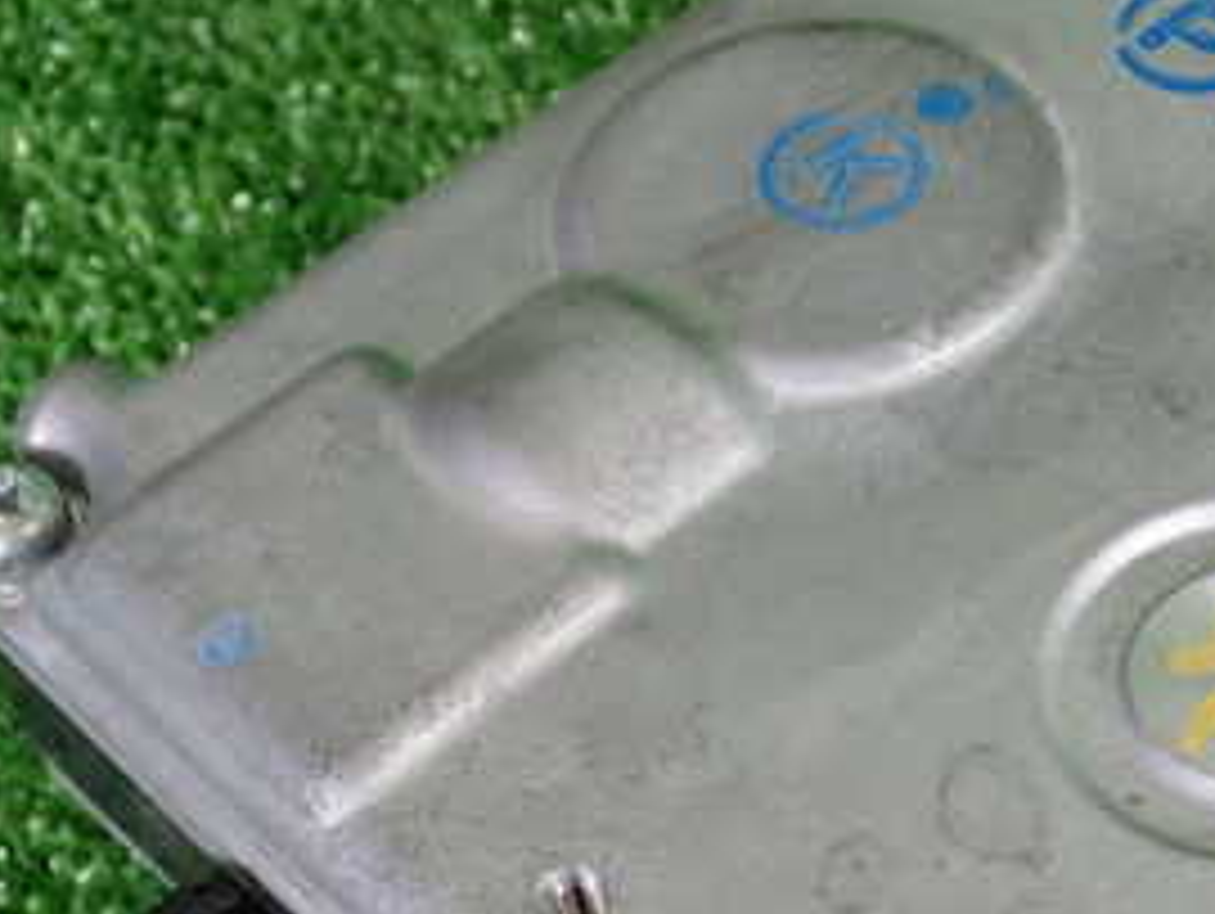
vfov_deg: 16.1
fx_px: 3197
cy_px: 779
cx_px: 972
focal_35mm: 91
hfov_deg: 21.3
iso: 200
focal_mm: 7.31
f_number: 2.8
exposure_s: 1/50
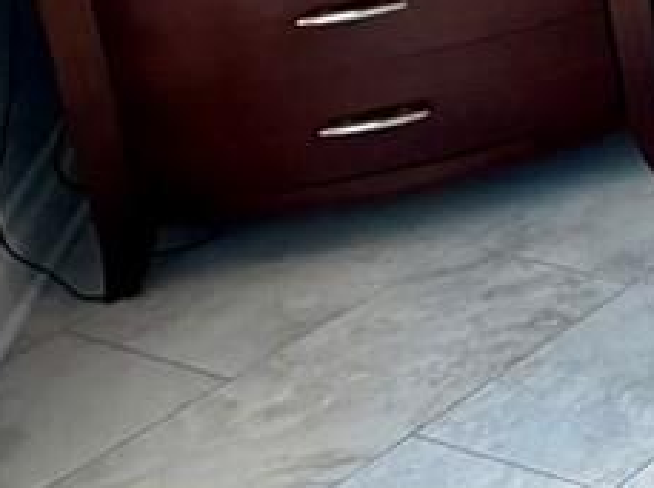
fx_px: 1849
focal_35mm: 98
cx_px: 1768
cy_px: -422
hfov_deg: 12.7
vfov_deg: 13.4
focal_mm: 2.22
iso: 320
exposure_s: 1/120
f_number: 2.2
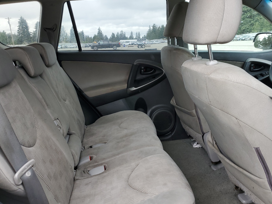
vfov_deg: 45.4
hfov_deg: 58.3
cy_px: 105
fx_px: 244
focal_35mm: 31
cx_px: 143
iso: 50
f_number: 1.5
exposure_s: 1/250
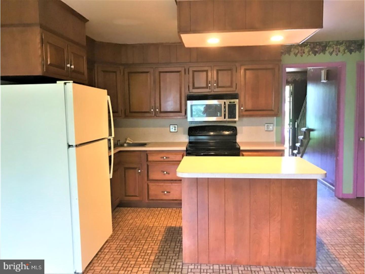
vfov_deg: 49.7
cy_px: 137
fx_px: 295
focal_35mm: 28
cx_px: 182
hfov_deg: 63.4
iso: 64
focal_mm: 3.99
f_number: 1.8
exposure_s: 1/15
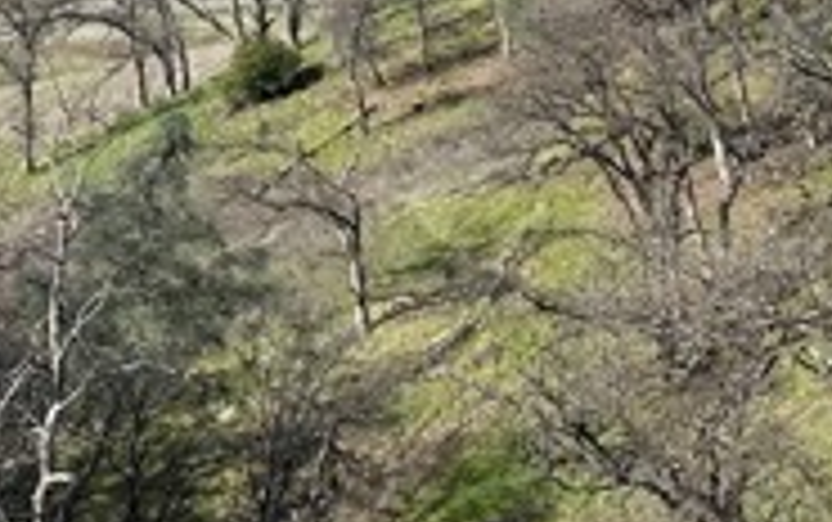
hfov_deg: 21.4
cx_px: 1061
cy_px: 112
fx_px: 1997
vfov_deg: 14.8
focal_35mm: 88
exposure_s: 1/4016
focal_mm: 6.86
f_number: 1.78
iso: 80
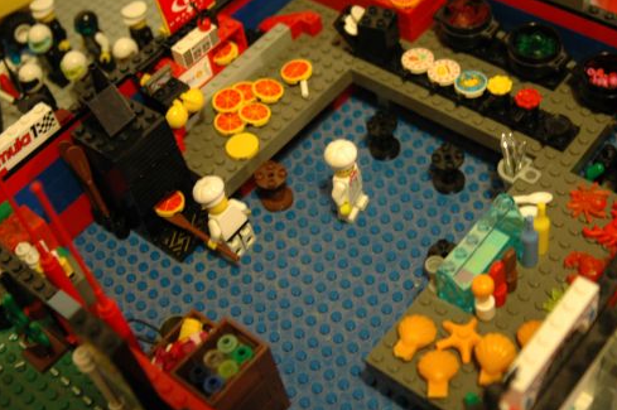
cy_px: 177
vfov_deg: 24.5
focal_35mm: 55
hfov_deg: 36.2
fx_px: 942
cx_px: 352
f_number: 3.3
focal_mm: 28
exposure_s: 1/4
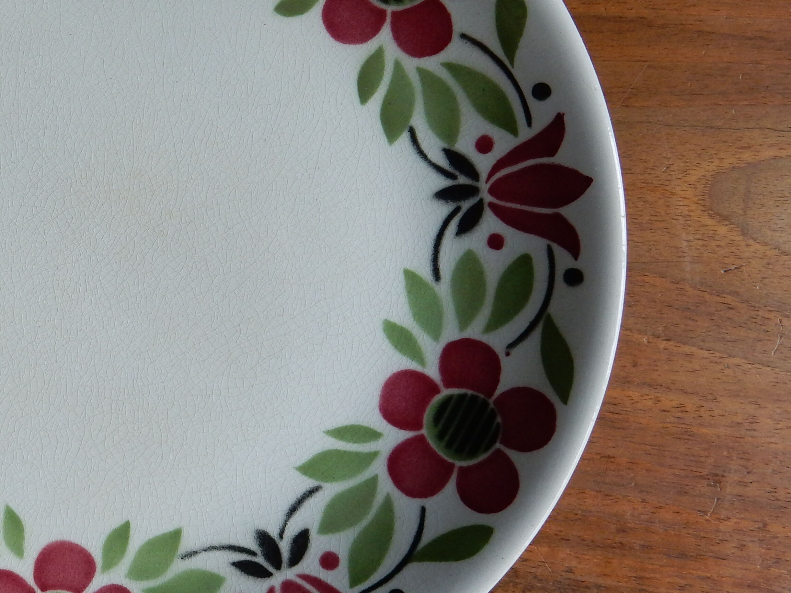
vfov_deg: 29.0
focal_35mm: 50
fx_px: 1143
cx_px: 46
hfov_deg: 35.4
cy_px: 223
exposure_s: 1/30
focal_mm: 4.5
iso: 140
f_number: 3.7
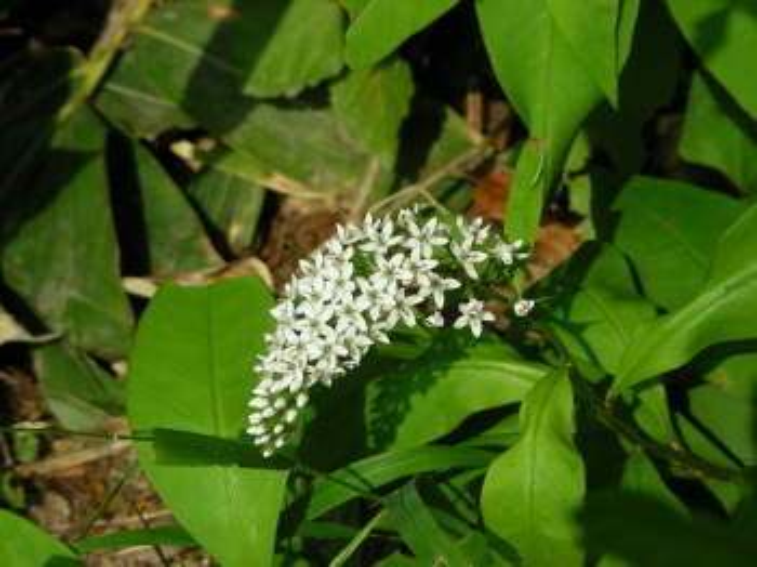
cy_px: 284
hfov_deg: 19.8
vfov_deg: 14.9
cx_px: 378
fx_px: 2163
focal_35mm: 99
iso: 50
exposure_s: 1/296
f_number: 4
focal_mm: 16.5
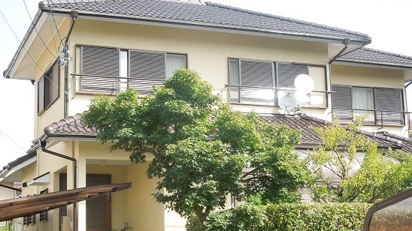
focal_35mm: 66
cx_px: 180
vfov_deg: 18.2
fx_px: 721
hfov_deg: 31.9
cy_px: 136
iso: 100
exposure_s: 1/160
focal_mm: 8.7
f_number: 4
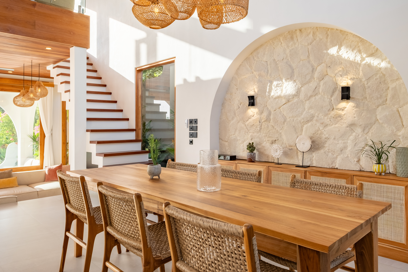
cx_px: 205
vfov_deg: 49.5
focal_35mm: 26
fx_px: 295
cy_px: 131
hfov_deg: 69.4
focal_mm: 14.5
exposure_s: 1/300
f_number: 9
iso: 320
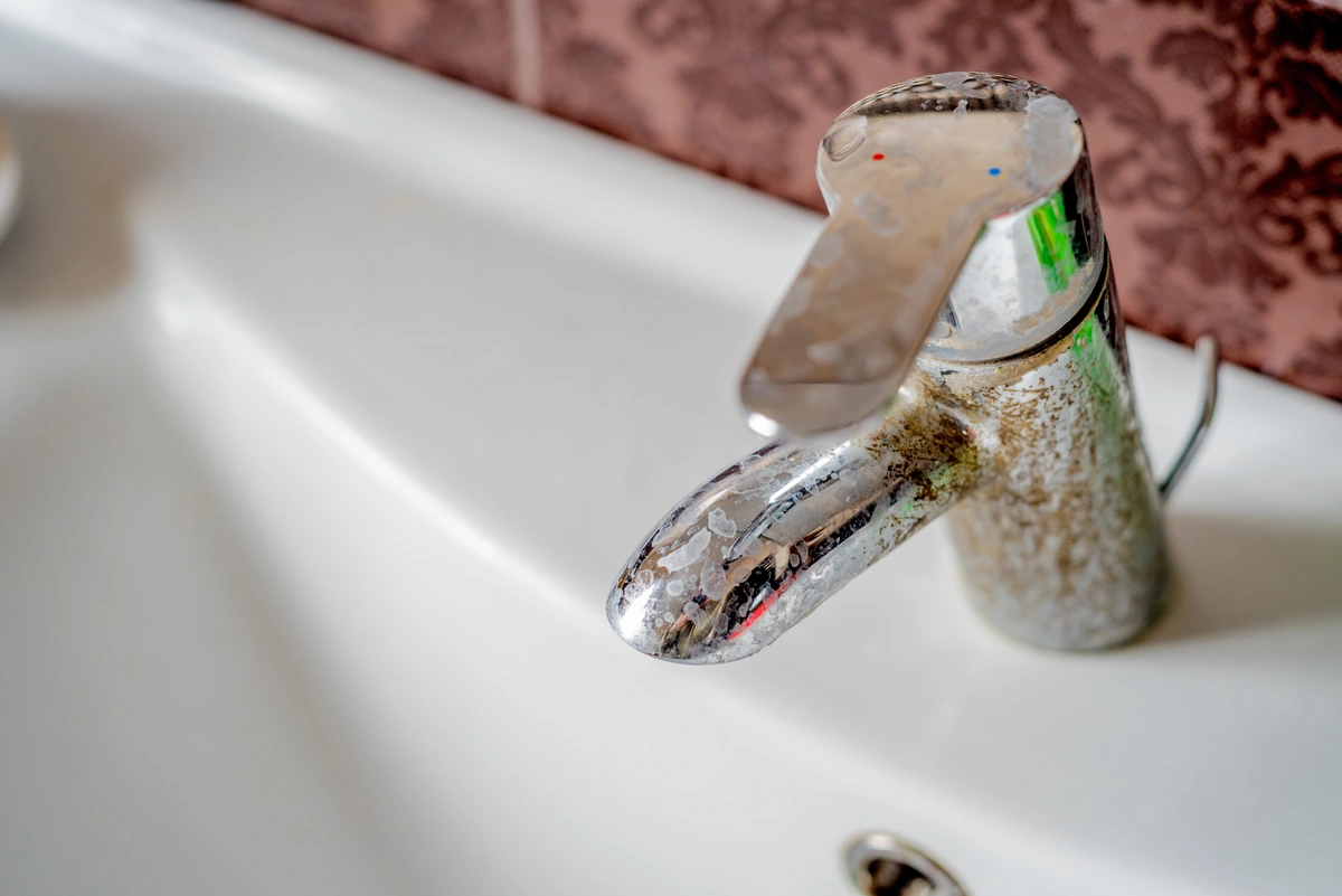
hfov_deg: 39.6
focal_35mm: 50
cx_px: 671
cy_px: 448
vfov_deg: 27.0
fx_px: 1864
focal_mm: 50
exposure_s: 1/100
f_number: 4
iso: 800
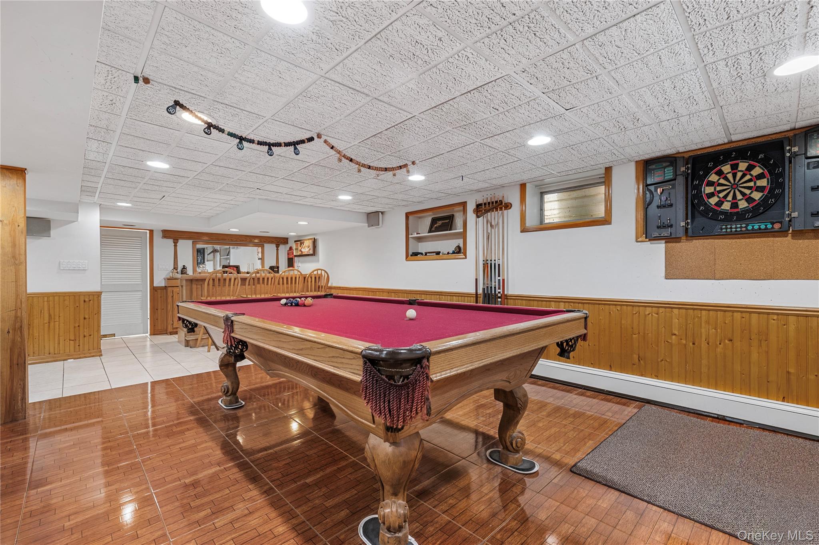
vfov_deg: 77.2
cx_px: 410
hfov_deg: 100.4
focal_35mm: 15
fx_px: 341
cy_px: 272
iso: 500
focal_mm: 15
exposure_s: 1/2
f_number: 8
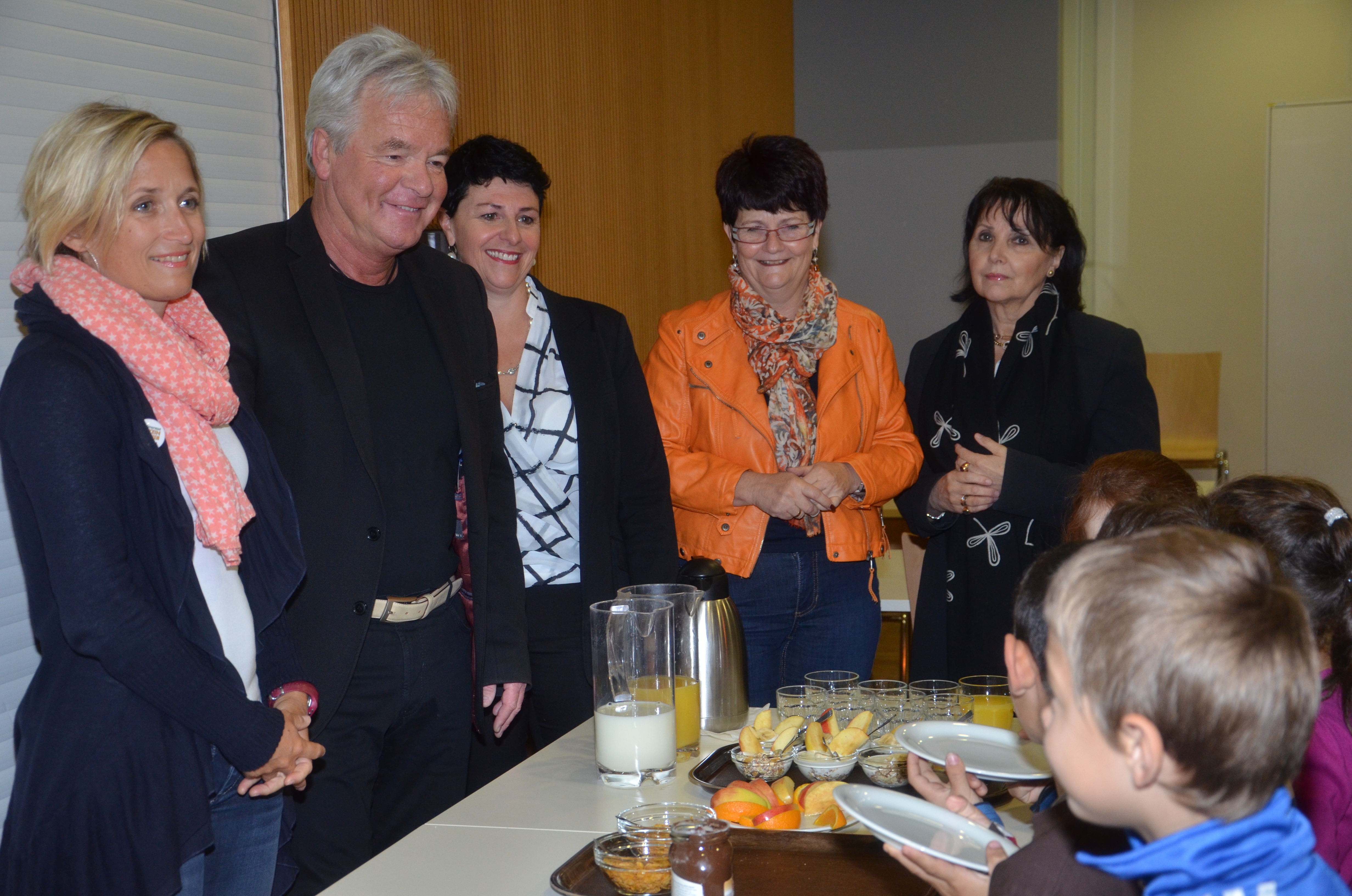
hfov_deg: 33.5
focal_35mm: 60
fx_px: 2249
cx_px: 676
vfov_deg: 22.5
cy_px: 448
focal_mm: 40
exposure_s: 1/60
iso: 800
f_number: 4.5
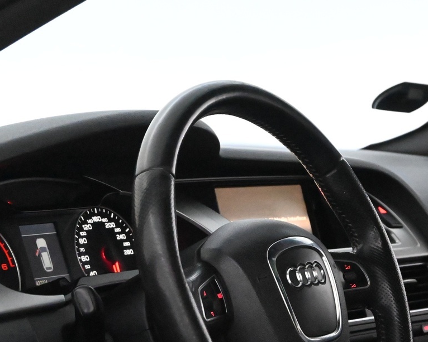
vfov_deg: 12.0
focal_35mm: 128
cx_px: 362
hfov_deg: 14.9
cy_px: 274
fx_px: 1622
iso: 12800
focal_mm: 43
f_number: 6
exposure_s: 1/60
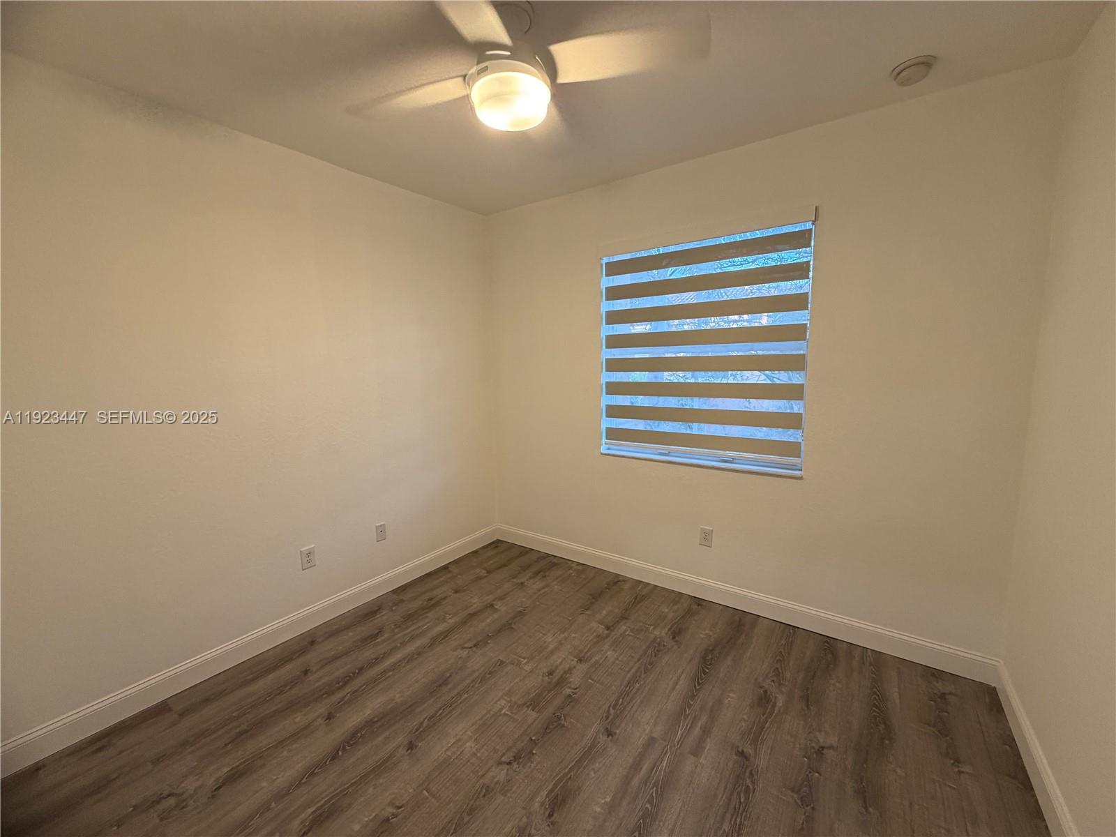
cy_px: 418
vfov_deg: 85.7
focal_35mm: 14
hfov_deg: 102.1
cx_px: 558
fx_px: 451
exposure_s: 1/60
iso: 250
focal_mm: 2.22
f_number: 2.2
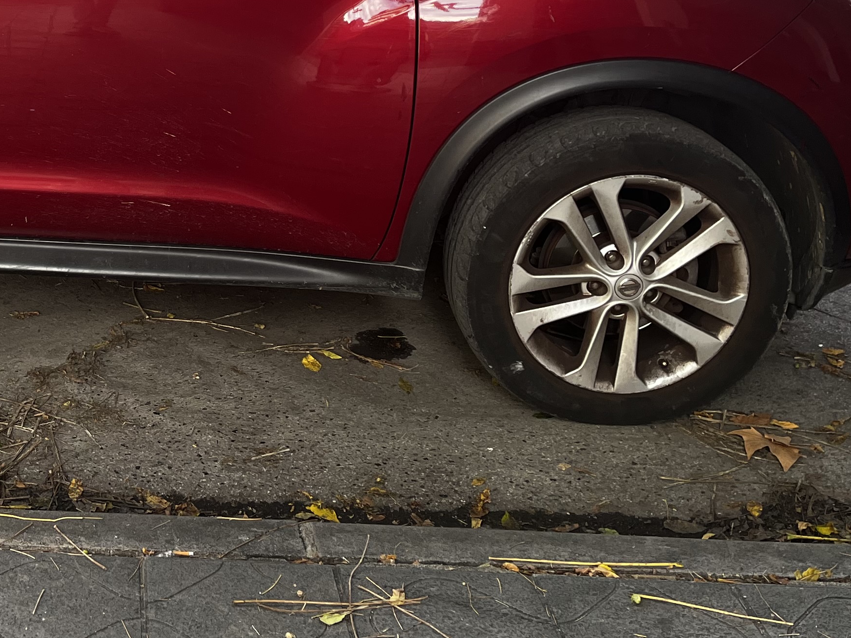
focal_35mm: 60
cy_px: 31
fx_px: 1475
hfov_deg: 30.5
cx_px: 58
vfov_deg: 23.6
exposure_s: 1/121
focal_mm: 5.1
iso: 50
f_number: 1.6
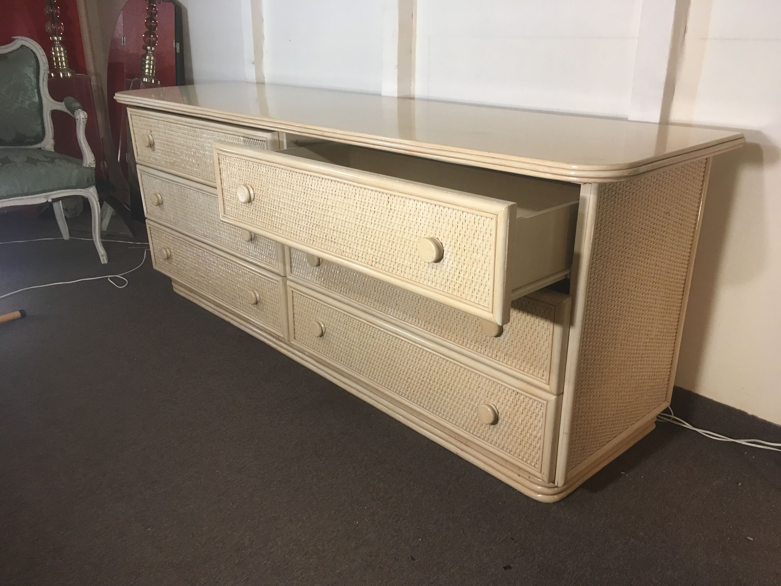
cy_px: 293
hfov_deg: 61.7
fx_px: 654
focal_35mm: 29
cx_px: 390
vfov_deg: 48.2
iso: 125
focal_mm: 4.15
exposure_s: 1/33
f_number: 2.2
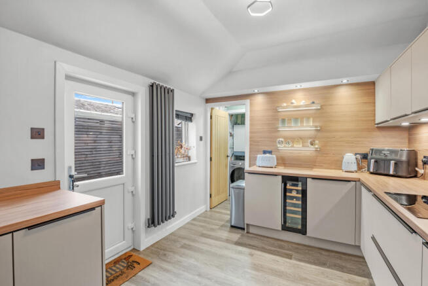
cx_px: 214
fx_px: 190
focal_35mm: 16
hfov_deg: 96.7
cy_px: 143
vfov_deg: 73.8
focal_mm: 16
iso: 250
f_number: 9
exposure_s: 1/1.67
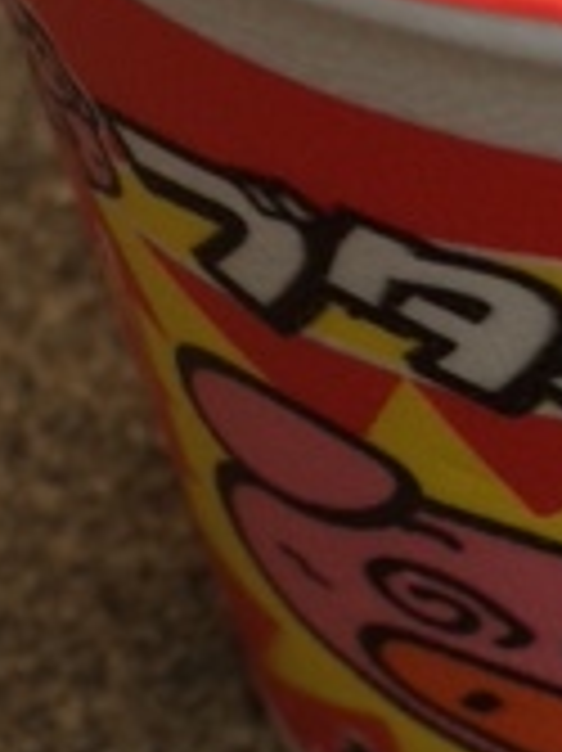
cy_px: 383
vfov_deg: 17.7
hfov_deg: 13.2
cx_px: 522
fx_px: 2406
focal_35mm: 111
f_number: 2.2
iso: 32
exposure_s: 1/221
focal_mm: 4.15
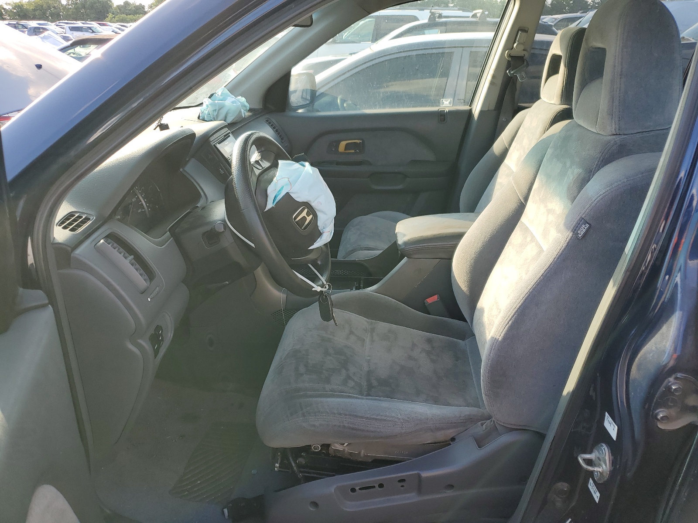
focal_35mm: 26
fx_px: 524
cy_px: 262
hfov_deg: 67.3
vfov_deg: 53.1
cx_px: 349
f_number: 1.5
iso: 50
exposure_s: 1/476
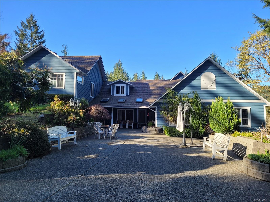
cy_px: 101
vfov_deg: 53.1
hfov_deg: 67.3
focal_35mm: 26
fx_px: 203
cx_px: 135
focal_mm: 5.4
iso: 40
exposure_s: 1/707
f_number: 1.8
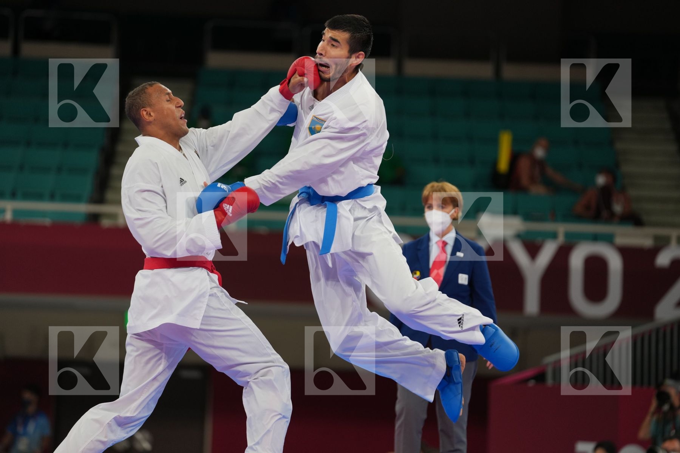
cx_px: 340
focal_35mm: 174
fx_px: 3286
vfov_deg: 7.9
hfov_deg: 11.8
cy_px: 226
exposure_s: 1/1000
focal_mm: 174
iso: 640
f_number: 2.8
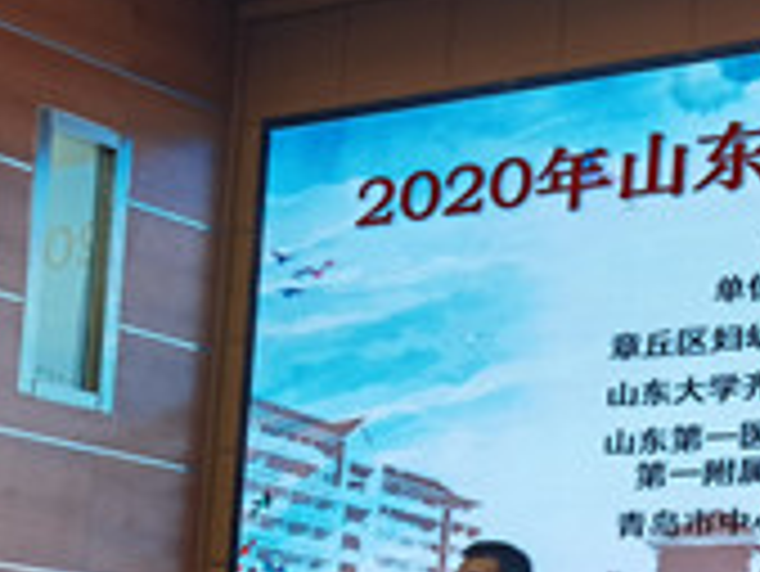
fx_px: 2109
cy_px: 658
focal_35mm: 96
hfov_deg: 18.9
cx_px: 985
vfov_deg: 15.0
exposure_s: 1/120
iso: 50
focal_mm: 6.71
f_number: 1.9
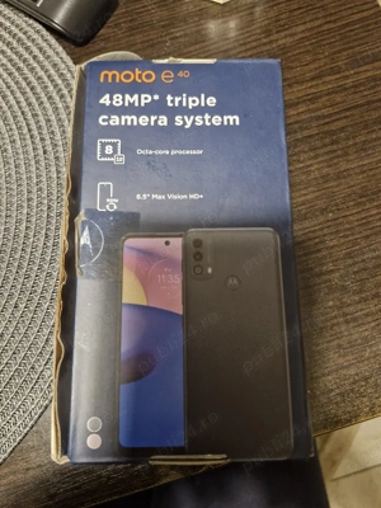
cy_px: 254
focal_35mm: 23
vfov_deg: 73.9
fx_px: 338
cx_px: 190
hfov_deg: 58.9
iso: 500
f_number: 1.8
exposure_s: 1/25
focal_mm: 5.54
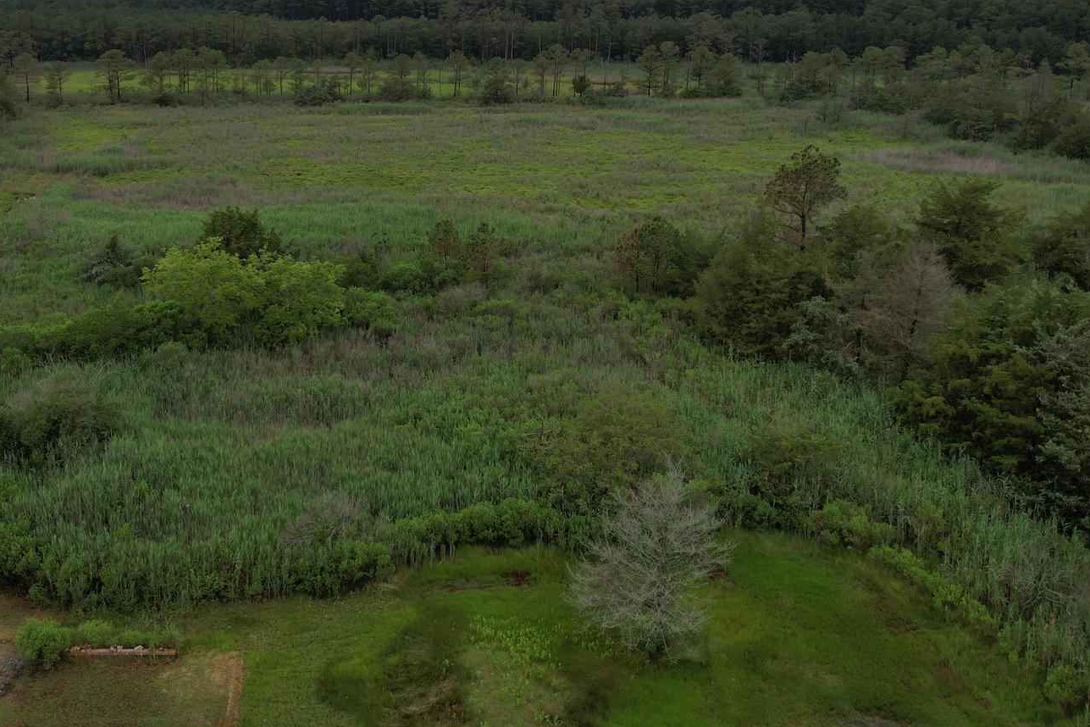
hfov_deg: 54.3
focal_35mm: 35
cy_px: 281
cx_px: 477
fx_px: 1060
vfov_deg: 37.7
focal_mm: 8.38
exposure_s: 1/1500
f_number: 2.8
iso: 110
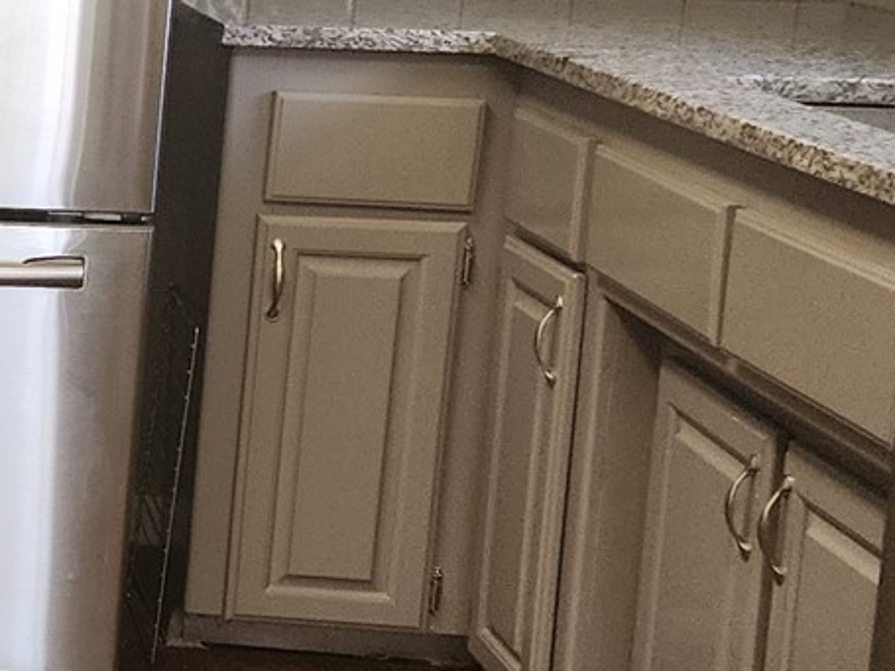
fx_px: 2507
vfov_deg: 15.2
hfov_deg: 16.5
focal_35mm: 97
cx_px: -777
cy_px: 199
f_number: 1.8
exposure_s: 1/120
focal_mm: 6.4
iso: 200
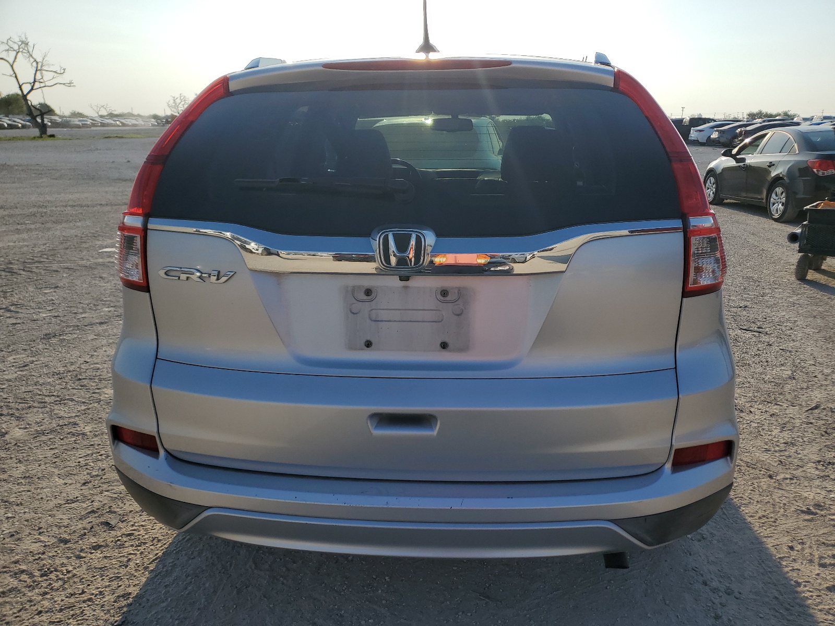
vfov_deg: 53.1
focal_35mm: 26
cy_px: 313
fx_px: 627
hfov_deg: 67.3
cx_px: 418
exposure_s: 1/5000
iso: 50
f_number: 1.5
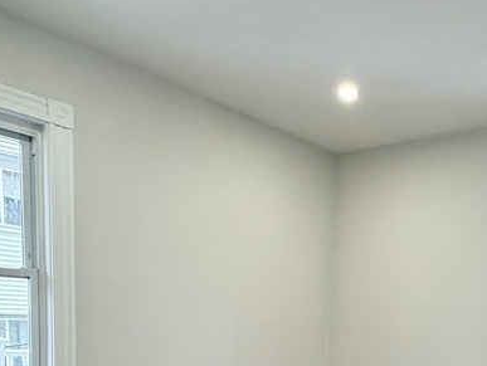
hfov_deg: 47.4
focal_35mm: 37
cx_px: 390
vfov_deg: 34.7
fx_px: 521
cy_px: 376
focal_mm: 2.22
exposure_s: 1/120
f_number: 2.2
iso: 160
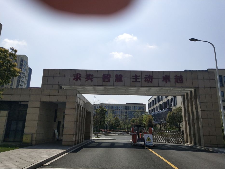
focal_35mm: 30
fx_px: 195
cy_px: 84
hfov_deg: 60.0
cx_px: 112
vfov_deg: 46.8
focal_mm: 3.95
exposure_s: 1/5000
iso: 50
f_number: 1.8
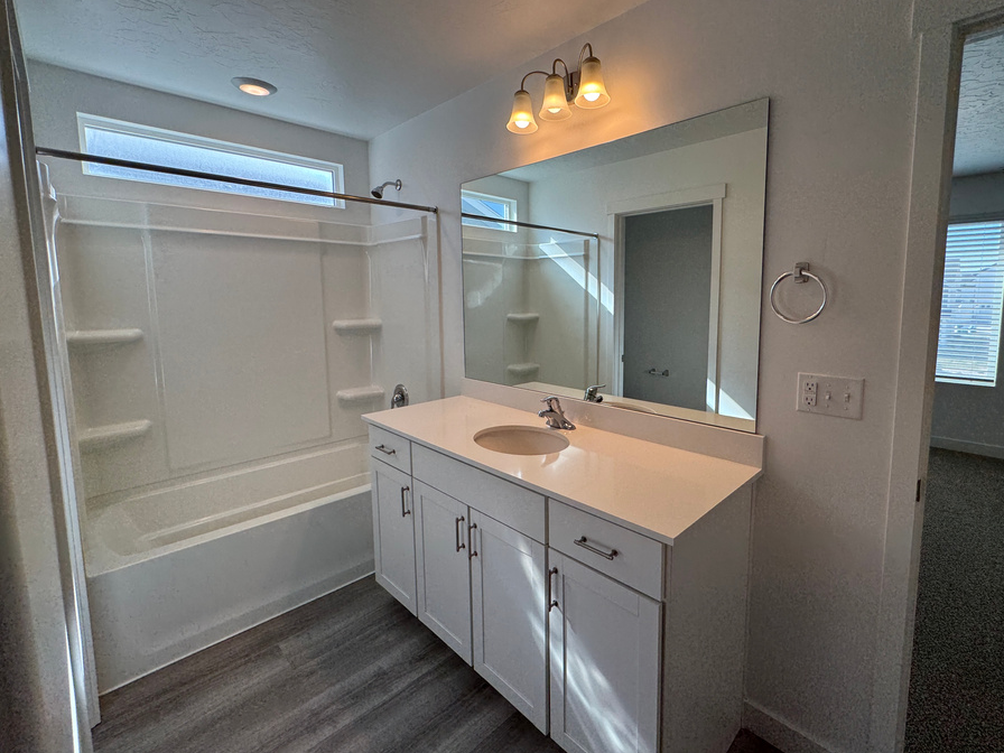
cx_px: 556
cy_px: 345
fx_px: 464
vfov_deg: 78.0
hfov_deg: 94.1
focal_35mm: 16
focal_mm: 2.22
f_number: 2.2
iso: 40
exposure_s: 1/233
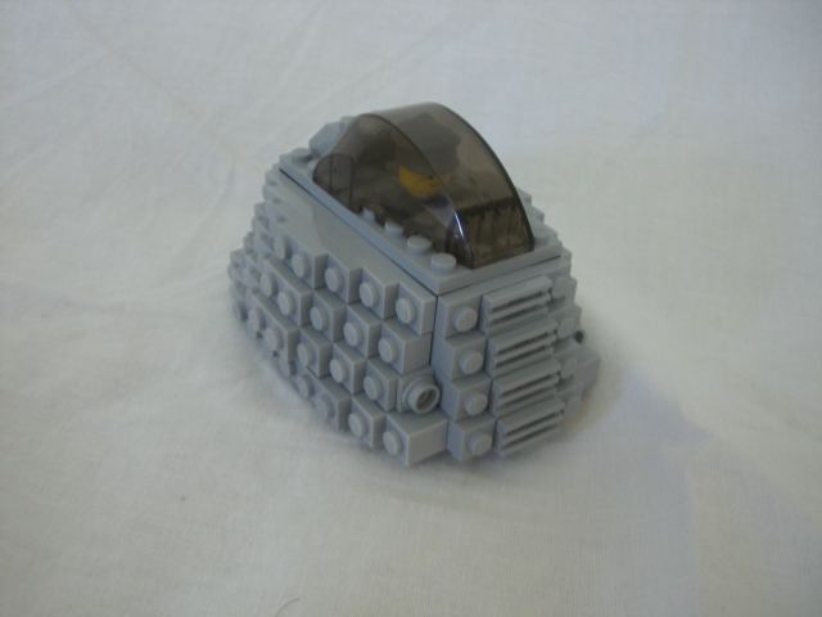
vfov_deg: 37.7
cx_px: 411
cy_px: 308
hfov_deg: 49.0
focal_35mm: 38
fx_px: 902
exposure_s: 1/20
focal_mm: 6.2
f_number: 2.7
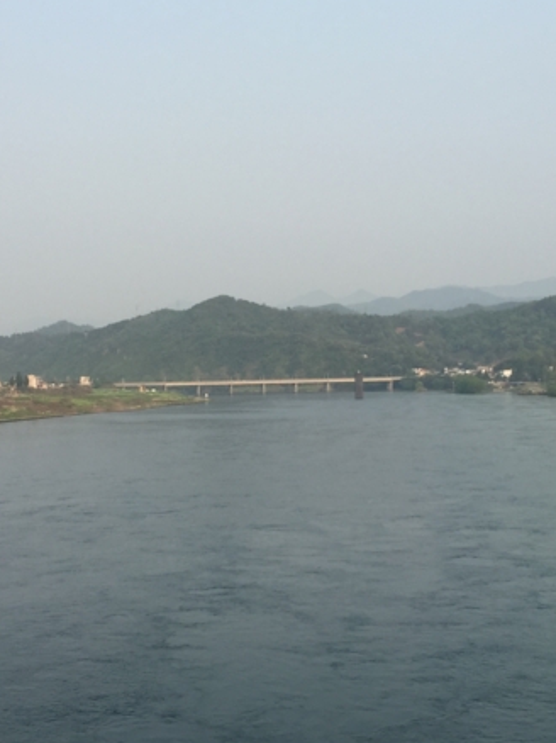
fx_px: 1136
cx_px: 229
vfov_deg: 36.2
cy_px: 334
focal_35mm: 53
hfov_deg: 27.5
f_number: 2.2
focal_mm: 4.15
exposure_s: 1/989
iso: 32
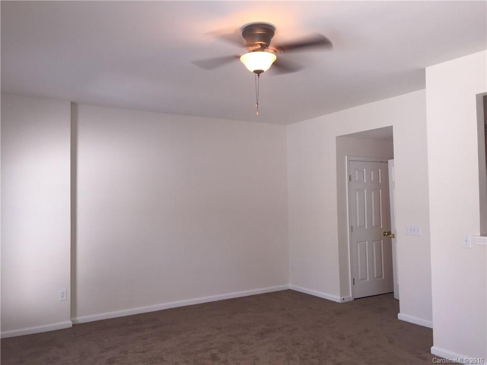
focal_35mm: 29
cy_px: 182
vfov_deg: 48.2
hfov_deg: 61.7
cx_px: 244
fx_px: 408
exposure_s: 1/40
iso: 32
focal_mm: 4.15
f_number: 2.2
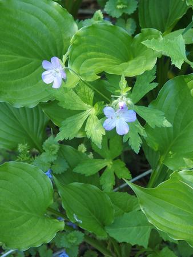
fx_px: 1485
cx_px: 96
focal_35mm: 200
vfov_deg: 9.9
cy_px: 128
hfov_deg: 7.4
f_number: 2.8
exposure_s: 1/200
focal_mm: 42.5
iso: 200
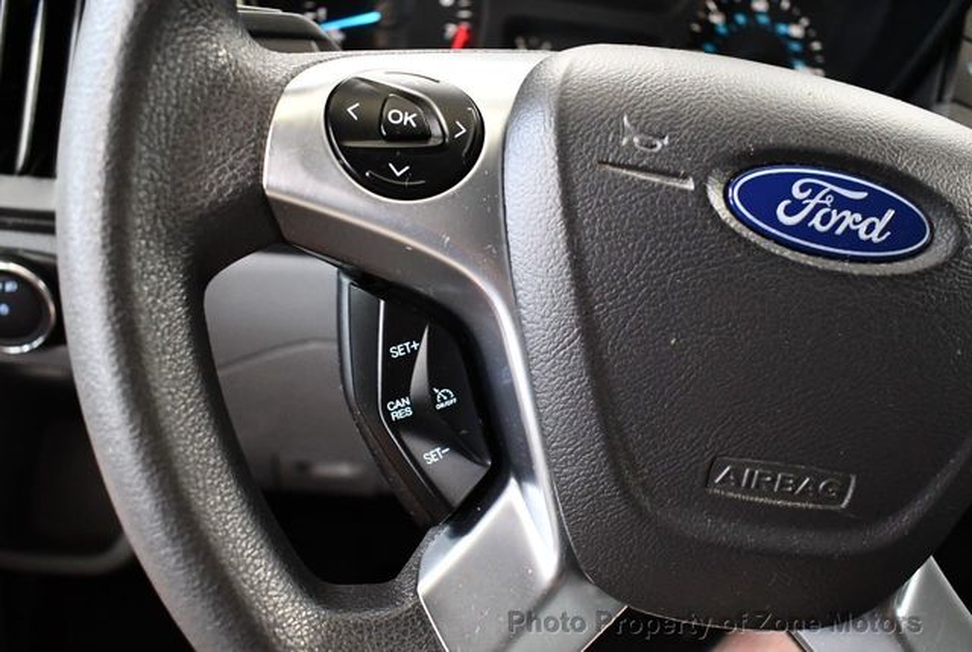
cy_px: 326
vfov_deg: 37.0
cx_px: 486
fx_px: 974
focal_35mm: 36
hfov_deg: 53.1
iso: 3200
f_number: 3.5
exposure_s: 1/80
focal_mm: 18
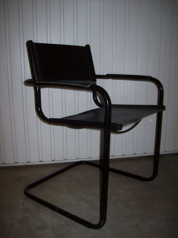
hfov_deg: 39.6
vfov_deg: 51.4
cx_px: 89
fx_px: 247
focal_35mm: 36
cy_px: 119
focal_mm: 6
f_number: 2.7
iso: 80
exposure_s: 1/64
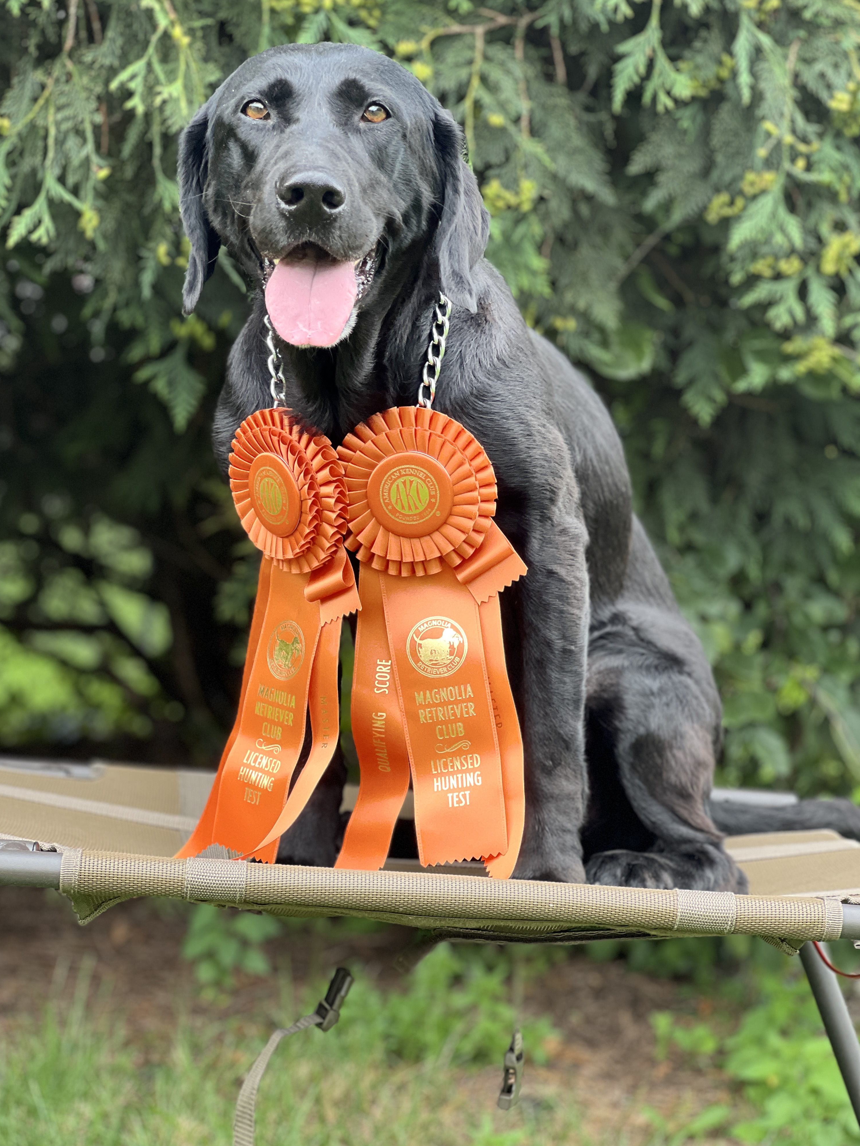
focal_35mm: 78
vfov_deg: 25.0
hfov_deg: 18.9
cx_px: 425
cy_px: 574
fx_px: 2584
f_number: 2.8
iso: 80
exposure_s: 1/121
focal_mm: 9
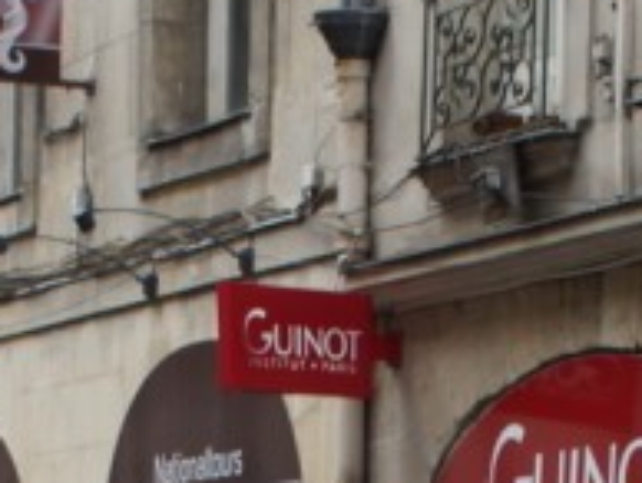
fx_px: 3955
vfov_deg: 6.8
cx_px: 400
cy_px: 867
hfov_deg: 9.3
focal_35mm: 213
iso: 100
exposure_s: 1/200
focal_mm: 28
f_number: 5.6
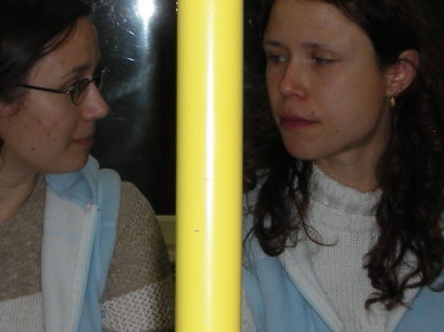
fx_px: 1256
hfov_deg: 20.0
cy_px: 113
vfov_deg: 15.0
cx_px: 138
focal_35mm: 98
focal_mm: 5.8
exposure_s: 1/60.1
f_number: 3
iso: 50
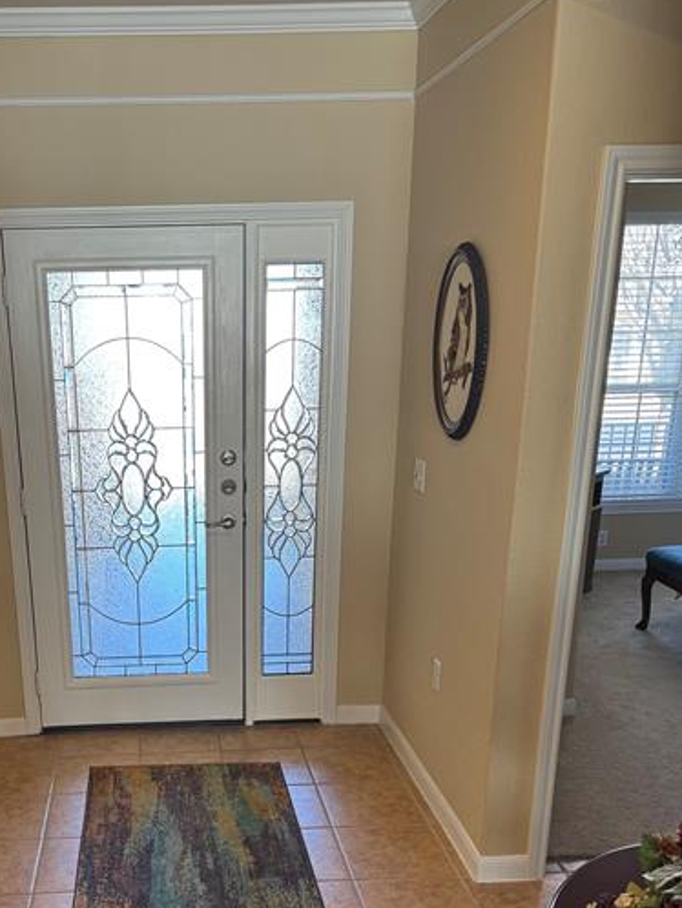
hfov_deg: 37.8
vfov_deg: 48.5
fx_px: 971
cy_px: 662
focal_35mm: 37
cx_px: 181
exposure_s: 1/120
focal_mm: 6.86
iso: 160
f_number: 1.78
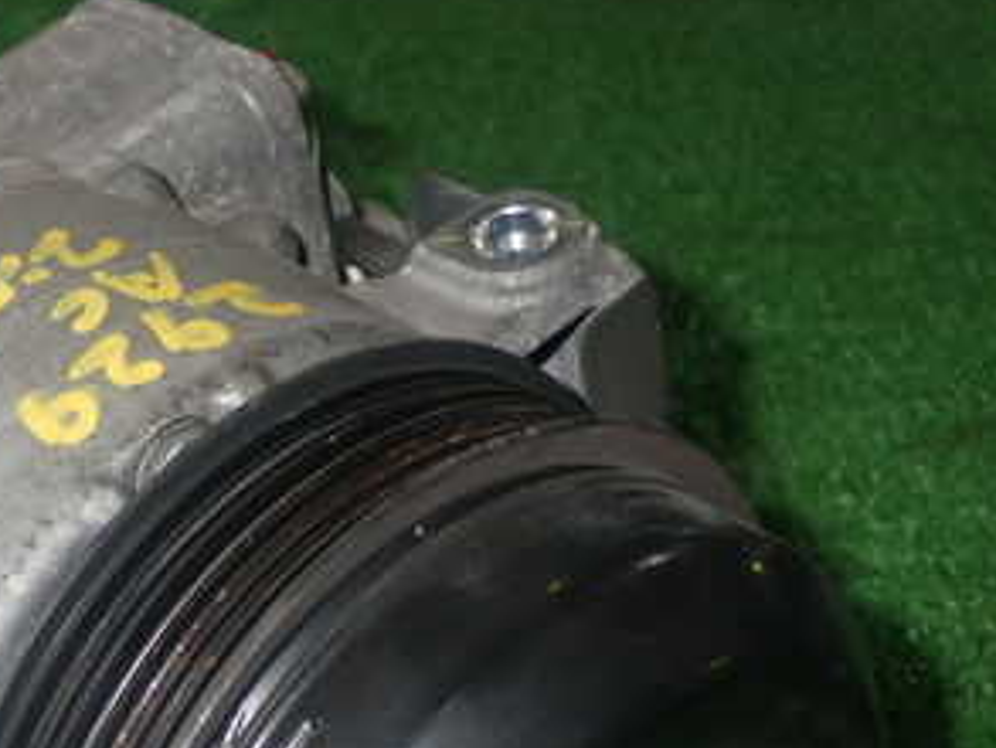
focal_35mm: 90
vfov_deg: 16.3
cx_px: 44
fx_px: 2591
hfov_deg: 21.2
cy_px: 632
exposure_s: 1/40
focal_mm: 7.84
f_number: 9
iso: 320
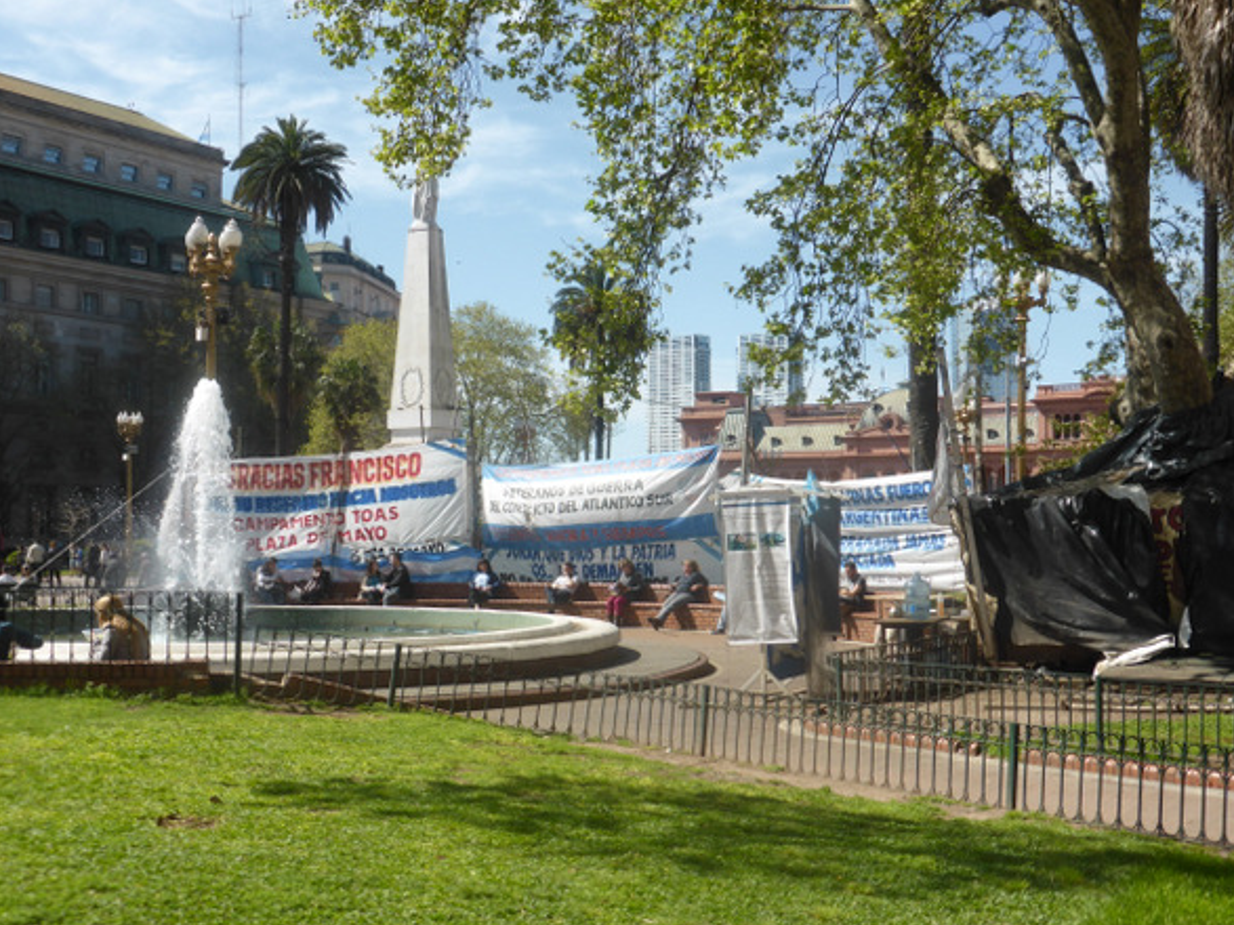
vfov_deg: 30.9
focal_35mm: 47
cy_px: 469
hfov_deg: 40.4
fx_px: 1675
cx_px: 626
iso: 100
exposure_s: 1/800
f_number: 4.1
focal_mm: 7.9
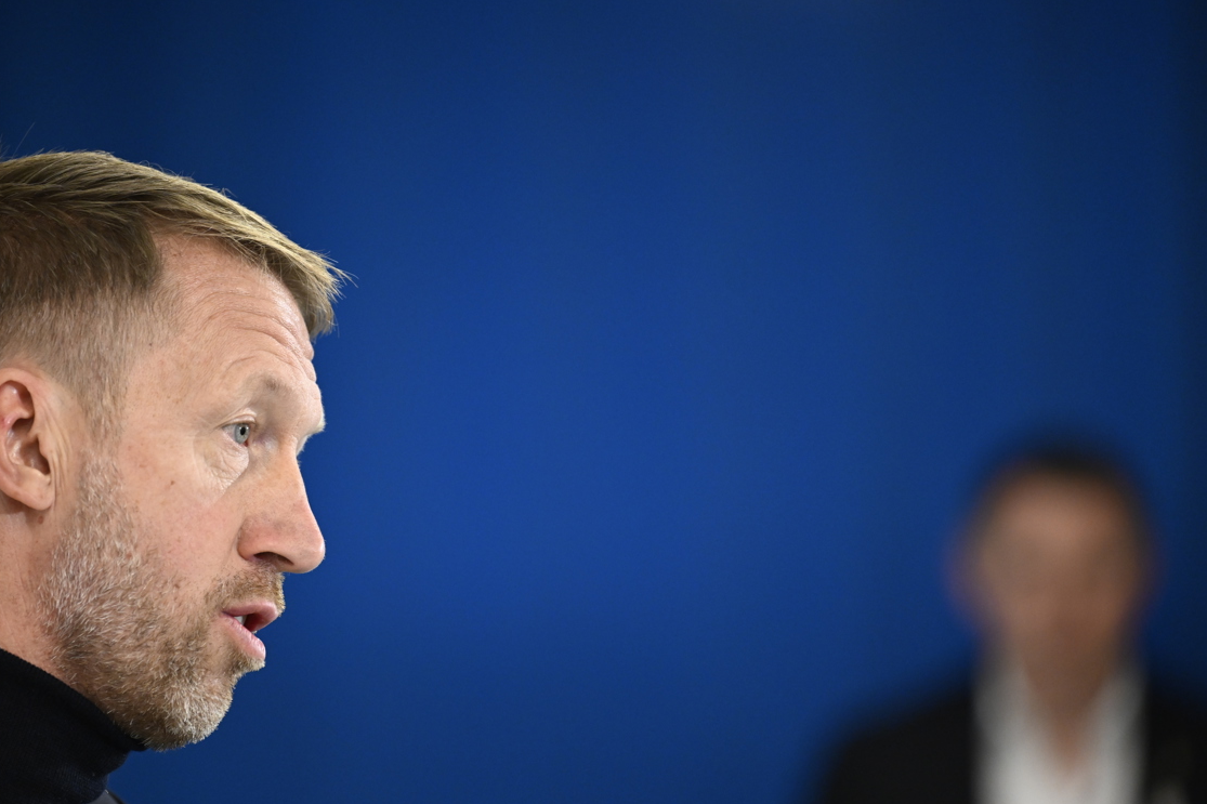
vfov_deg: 5.6
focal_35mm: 244
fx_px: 8179
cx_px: 512
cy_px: 477
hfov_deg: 8.4
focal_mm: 200
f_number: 2.8
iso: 2000
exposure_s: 1/200
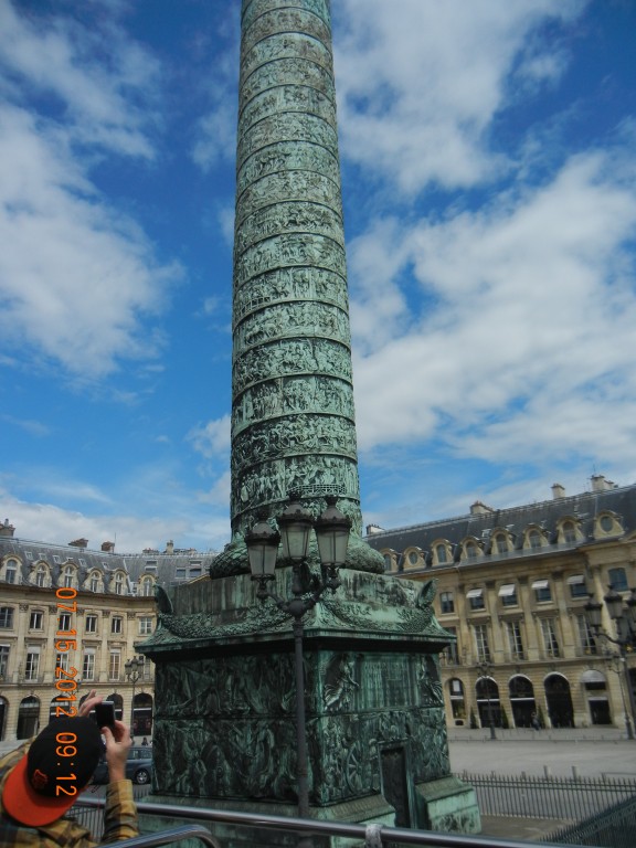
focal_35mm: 30
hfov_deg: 46.8
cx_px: 318
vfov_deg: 60.0
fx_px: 735
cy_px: 424
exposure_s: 1/762
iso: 160
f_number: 7
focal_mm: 5.4
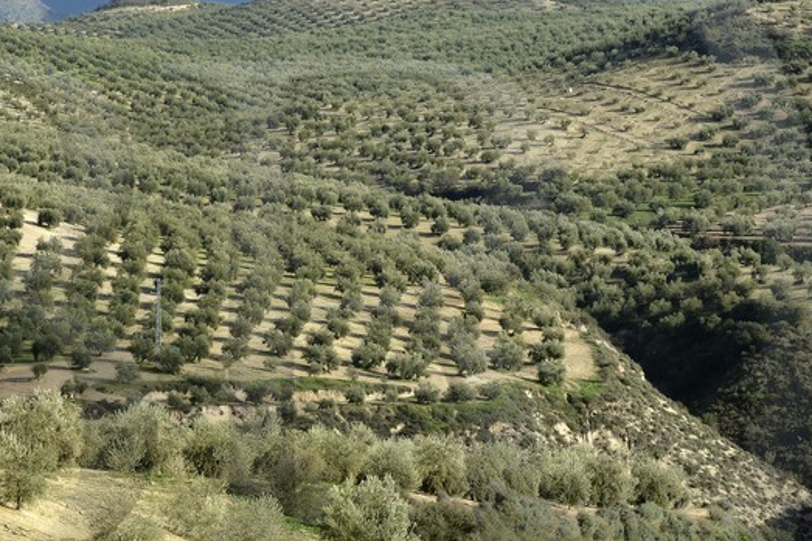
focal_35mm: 214
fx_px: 4824
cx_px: 189
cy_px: 319
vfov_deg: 6.4
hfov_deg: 9.6
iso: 200
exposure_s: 1/500
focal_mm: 70
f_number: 7.1
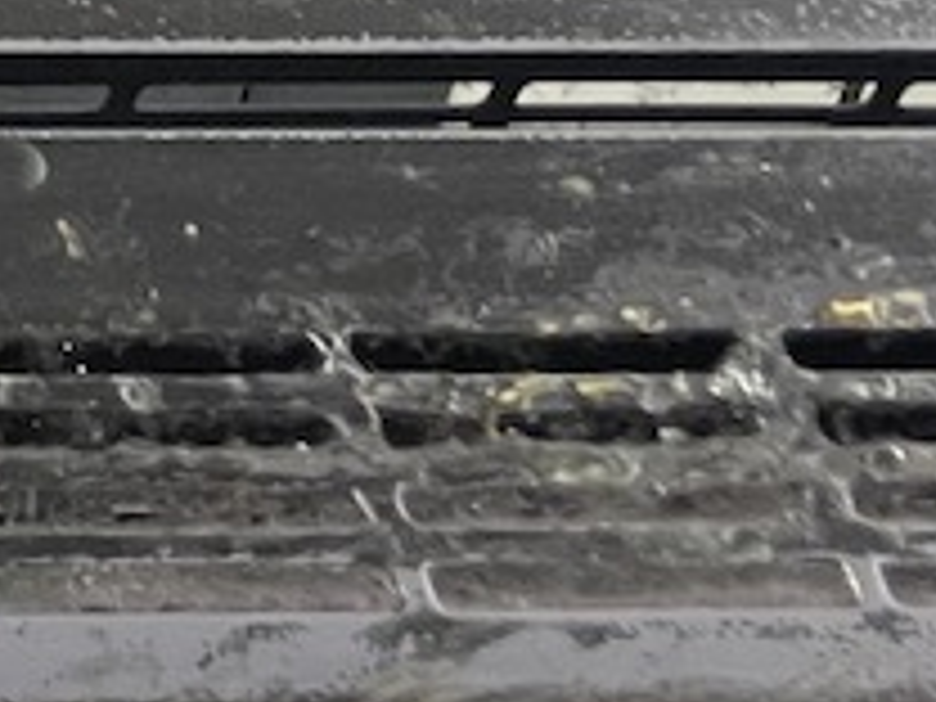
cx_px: -1395
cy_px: -763
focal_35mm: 151
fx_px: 4083
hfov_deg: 10.9
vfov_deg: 9.2
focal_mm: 4.2
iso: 125
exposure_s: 1/50
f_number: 1.6
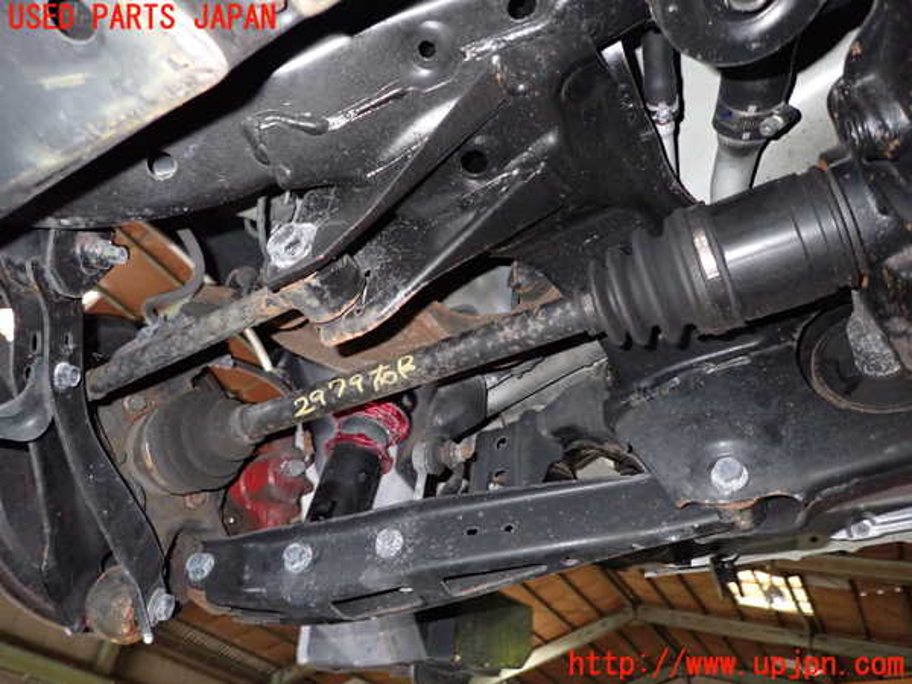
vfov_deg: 54.9
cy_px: 342
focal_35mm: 25
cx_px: 456
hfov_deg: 69.4
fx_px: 659
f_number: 5.6
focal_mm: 4.5
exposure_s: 1/30
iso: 800
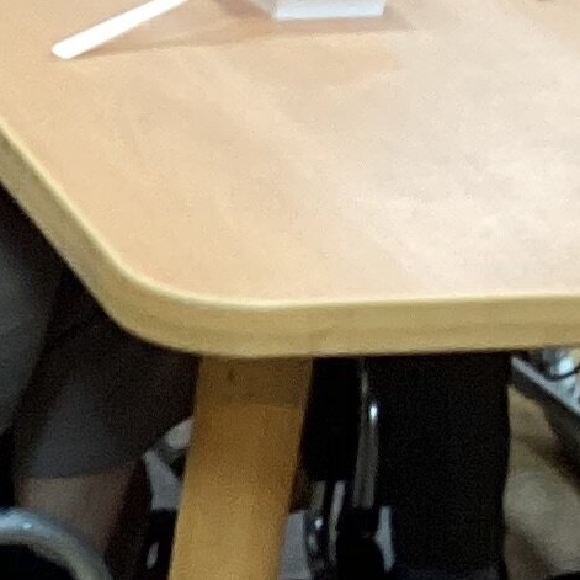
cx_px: -904
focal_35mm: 190
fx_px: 3602
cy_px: 869
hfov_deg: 8.3
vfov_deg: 9.0
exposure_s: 1/60
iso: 160
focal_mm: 3.3
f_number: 2.4
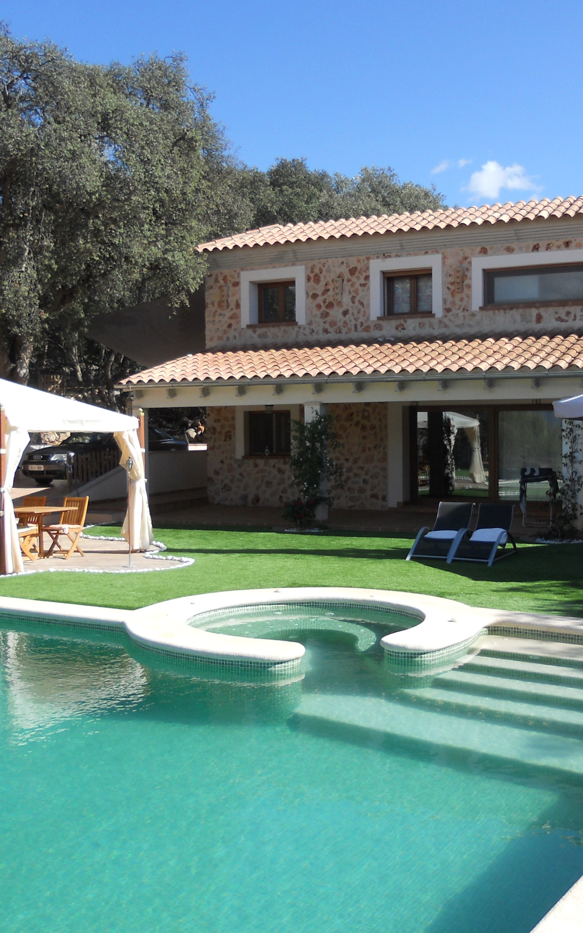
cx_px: 332
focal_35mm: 40
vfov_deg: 49.3
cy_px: 453
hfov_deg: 31.9
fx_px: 1017
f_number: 3.2
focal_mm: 4.9
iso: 80
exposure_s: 1/640
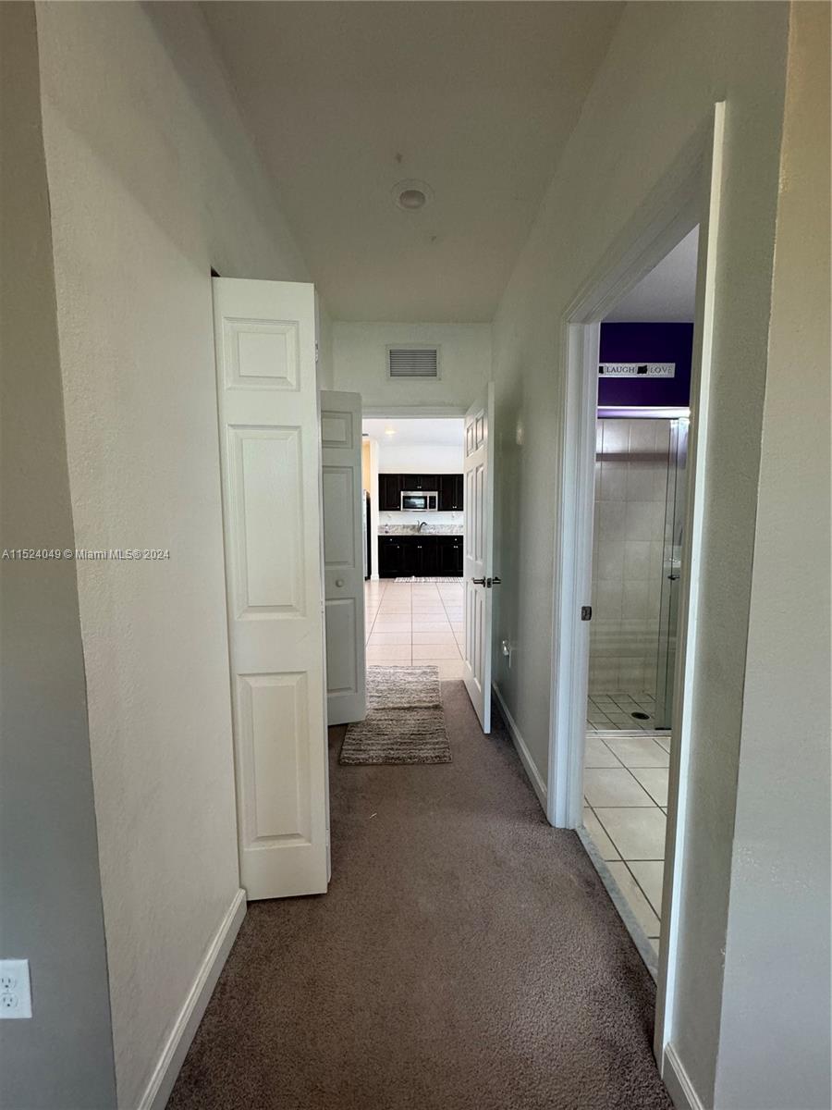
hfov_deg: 85.7
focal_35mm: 14
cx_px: 416
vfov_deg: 102.1
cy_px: 555
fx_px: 449
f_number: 2.2
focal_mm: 2.22
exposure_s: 1/60
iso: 250
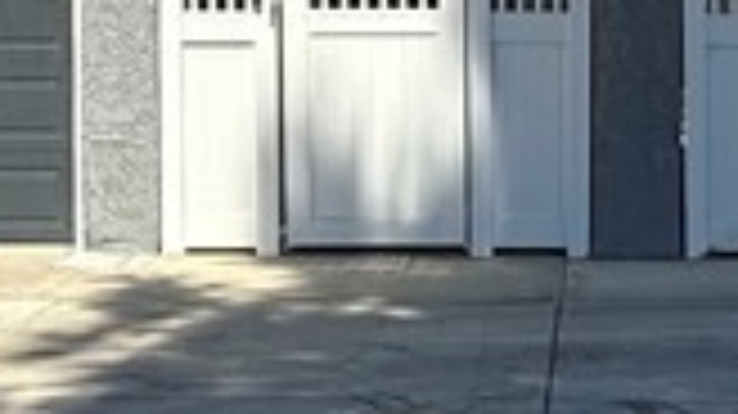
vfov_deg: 12.6
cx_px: 590
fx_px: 1858
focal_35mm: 95
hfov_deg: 22.2
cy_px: 63
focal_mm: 2.22
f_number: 2.2
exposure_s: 1/2092
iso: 50
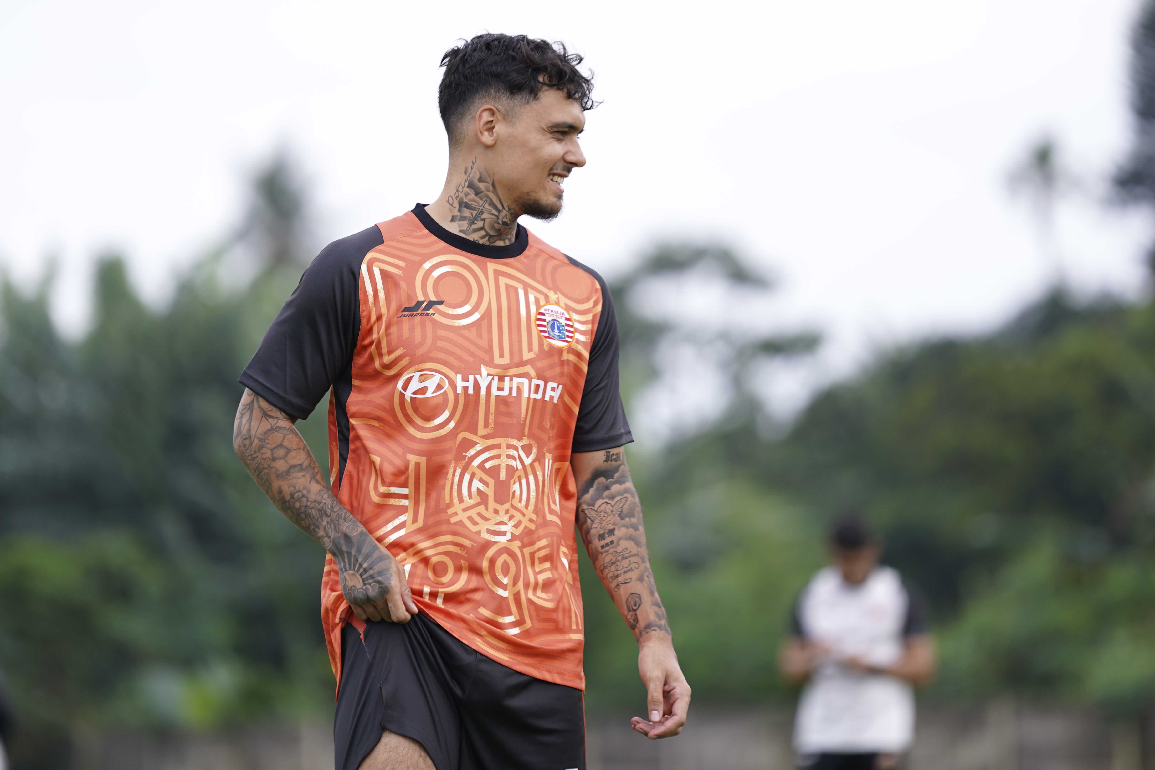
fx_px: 6416
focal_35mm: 200
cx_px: 578
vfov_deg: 6.9
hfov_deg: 10.3
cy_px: 385
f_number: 2.8
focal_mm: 200
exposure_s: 1/1000
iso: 160
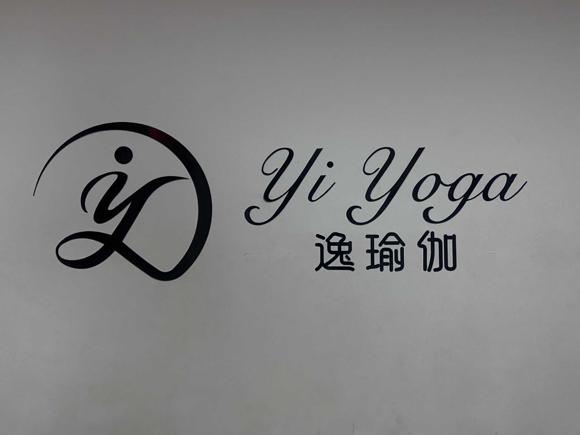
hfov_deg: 67.3
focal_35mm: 26
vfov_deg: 53.1
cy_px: 218
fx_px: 436
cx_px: 290
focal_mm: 4.25
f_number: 1.8
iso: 160
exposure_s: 1/50
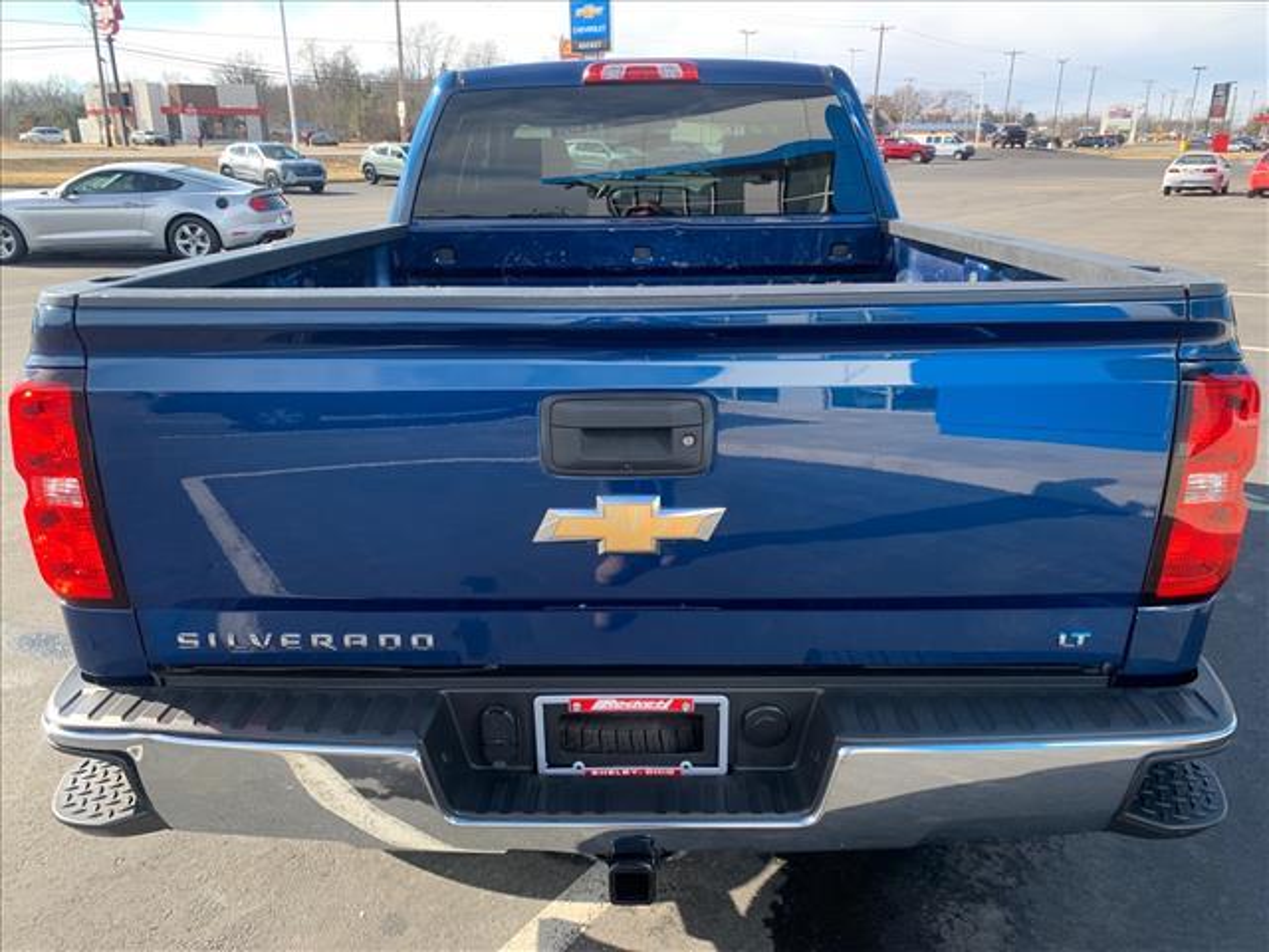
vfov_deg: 53.1
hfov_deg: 67.3
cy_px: 476
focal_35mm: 26
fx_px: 953
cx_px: 634
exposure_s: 1/342
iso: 25
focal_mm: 4.25
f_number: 1.8
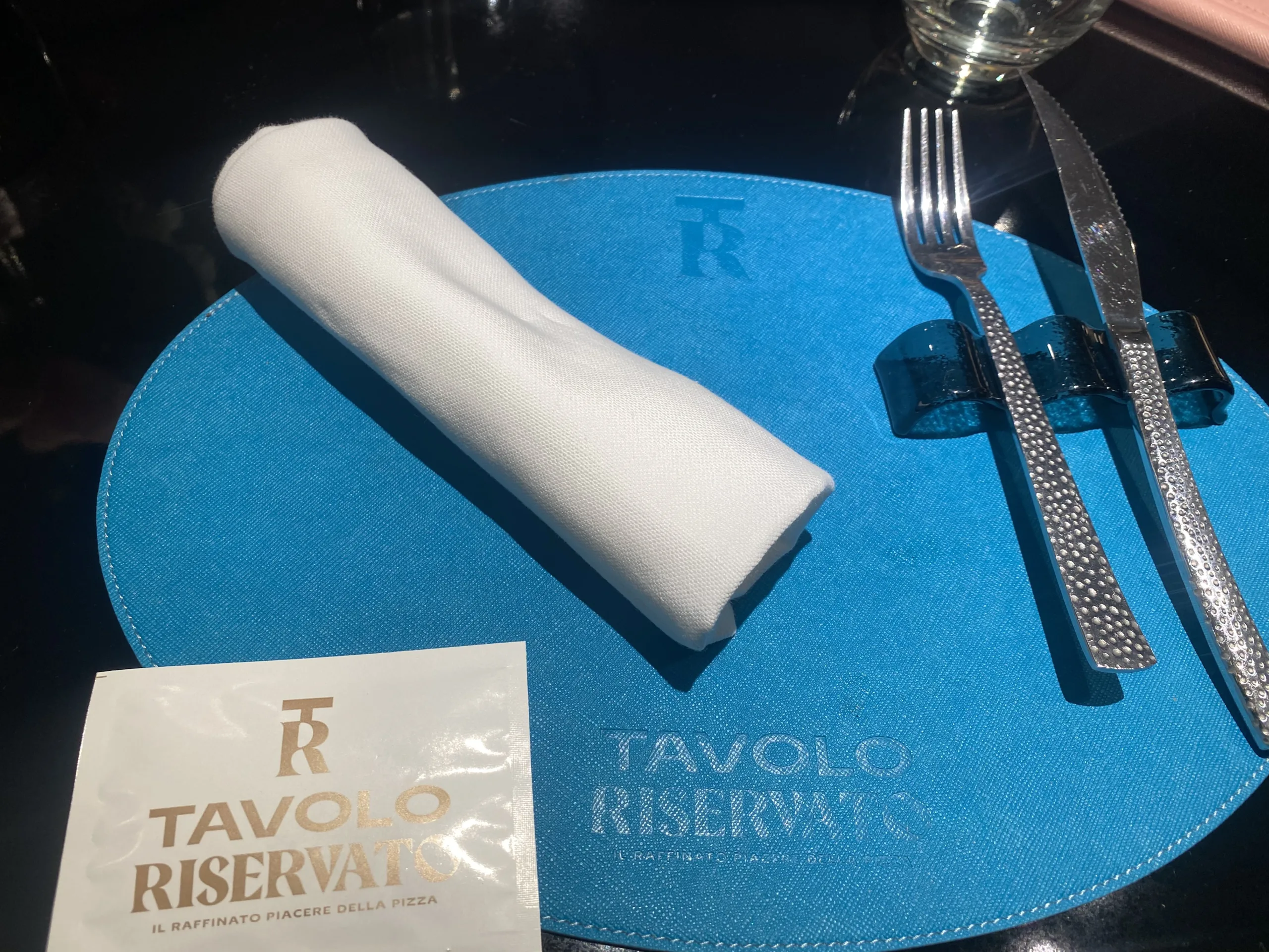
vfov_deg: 53.1
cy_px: 476
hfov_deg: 67.3
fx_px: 953
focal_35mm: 26
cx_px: 634
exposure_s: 1/100
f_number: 1.8
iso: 50
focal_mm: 4.25
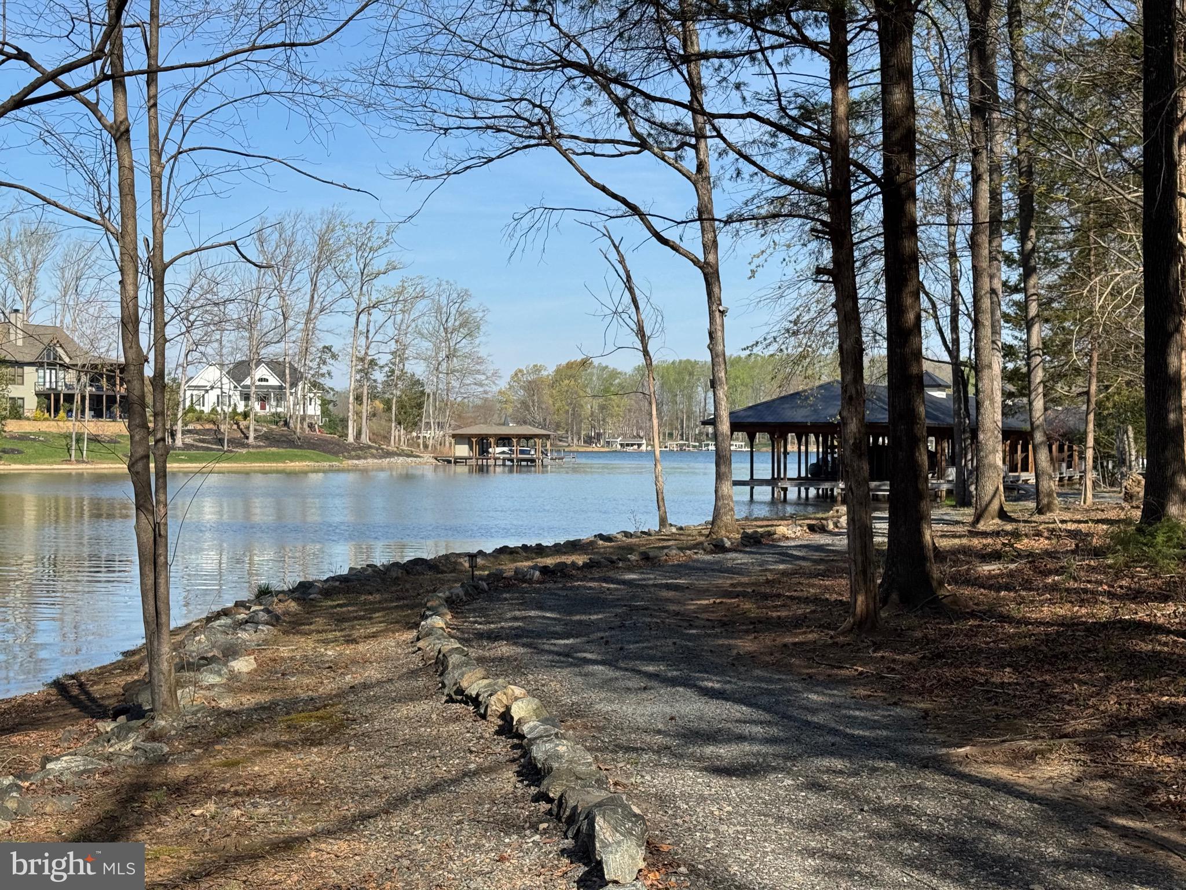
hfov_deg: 39.7
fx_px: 1645
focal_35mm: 48
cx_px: 593
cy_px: 445
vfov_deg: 30.3
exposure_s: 1/4310
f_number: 1.78
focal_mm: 6.76
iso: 64
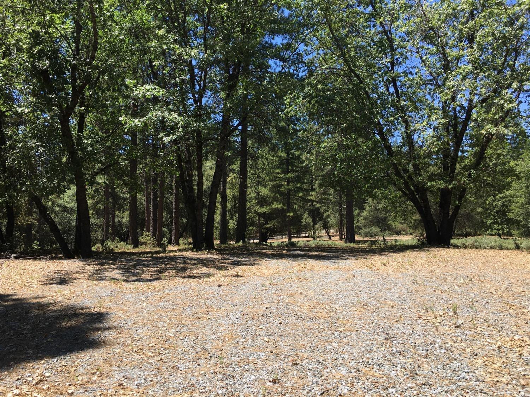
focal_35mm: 29
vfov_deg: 48.2
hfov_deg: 61.7
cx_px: 265
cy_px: 198
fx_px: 444
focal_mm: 4.15
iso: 25
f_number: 2.2
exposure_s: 1/777
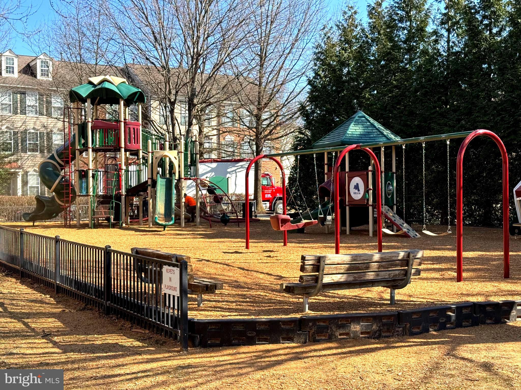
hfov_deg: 39.7
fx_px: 722
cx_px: 260
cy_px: 195
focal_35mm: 48
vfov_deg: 30.3
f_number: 1.78
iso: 64
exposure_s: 1/1395
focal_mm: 6.76
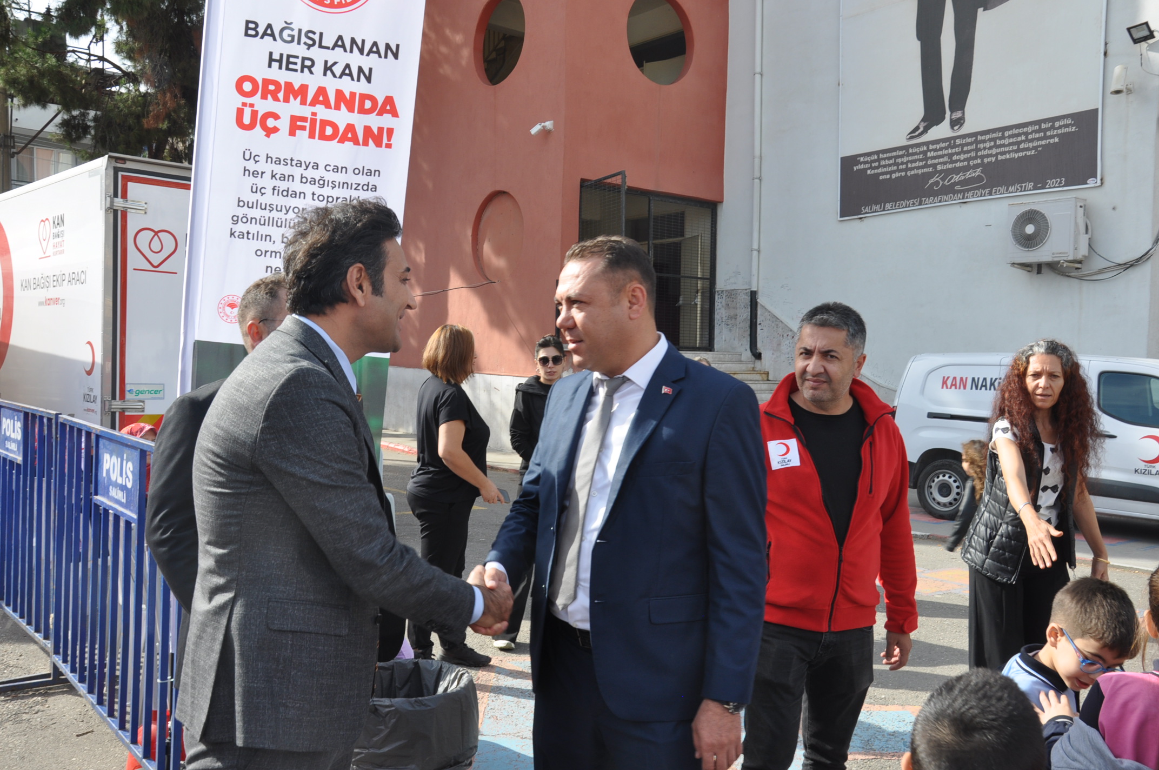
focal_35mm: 33
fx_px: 1061
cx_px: 580
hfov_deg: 57.3
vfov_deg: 39.9
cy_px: 385
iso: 200
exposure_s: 1/125
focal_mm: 22
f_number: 11
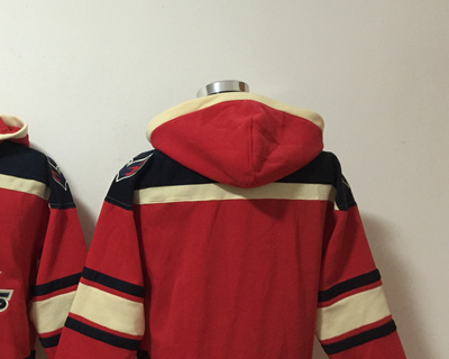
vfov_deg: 32.5
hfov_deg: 38.8
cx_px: 89
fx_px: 611
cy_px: 231
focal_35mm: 46
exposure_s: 1/8
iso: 125
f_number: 2.2
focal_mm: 4.15
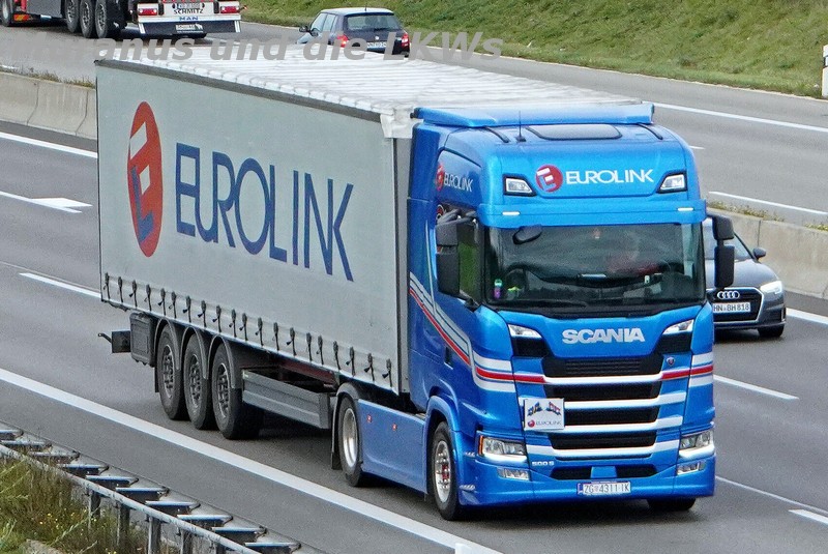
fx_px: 2503
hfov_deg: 18.8
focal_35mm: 109
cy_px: 277
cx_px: 414
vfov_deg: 12.6
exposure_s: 1/2500
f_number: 5.6
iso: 1600
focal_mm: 72.5
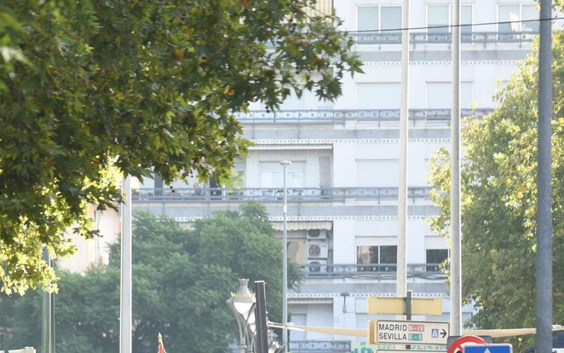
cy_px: 444
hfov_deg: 4.3
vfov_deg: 2.7
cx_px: 188
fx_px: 7579
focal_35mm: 493
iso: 100
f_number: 4
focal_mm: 200
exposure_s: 1/100
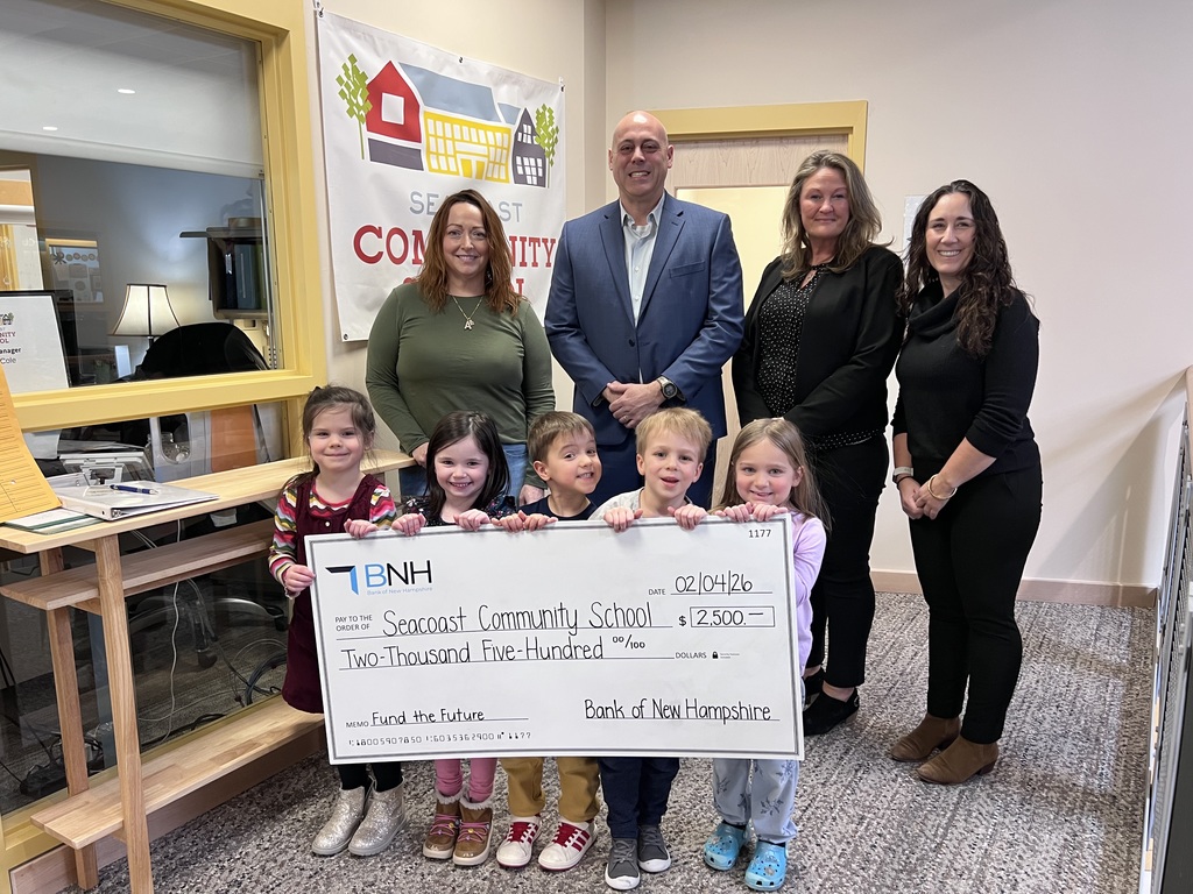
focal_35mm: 26
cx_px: 596
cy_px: 447
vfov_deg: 53.1
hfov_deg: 67.3
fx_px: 896
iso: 160
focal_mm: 5.7
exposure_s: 1/60
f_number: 1.5
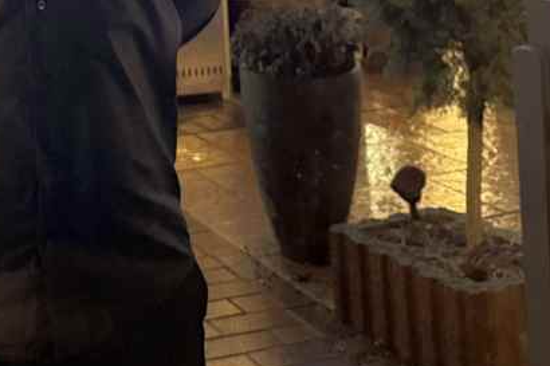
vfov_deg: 15.4
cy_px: -259
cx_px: 68
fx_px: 1191
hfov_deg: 25.3
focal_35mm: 78
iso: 800
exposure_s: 1/33
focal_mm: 6.76
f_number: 1.78
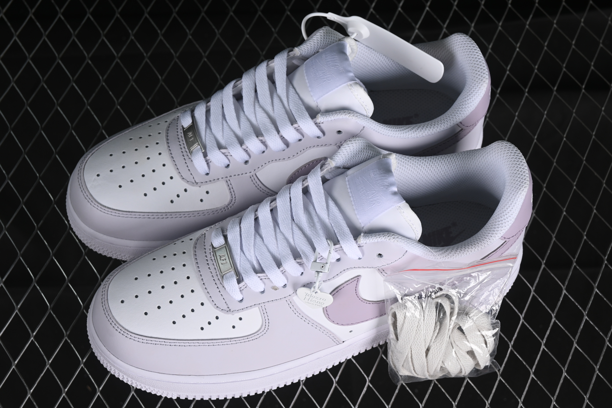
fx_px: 1275
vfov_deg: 18.2
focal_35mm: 75
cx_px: 306
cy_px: 204
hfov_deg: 27.0
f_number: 8
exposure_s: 1/60
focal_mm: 50
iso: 160
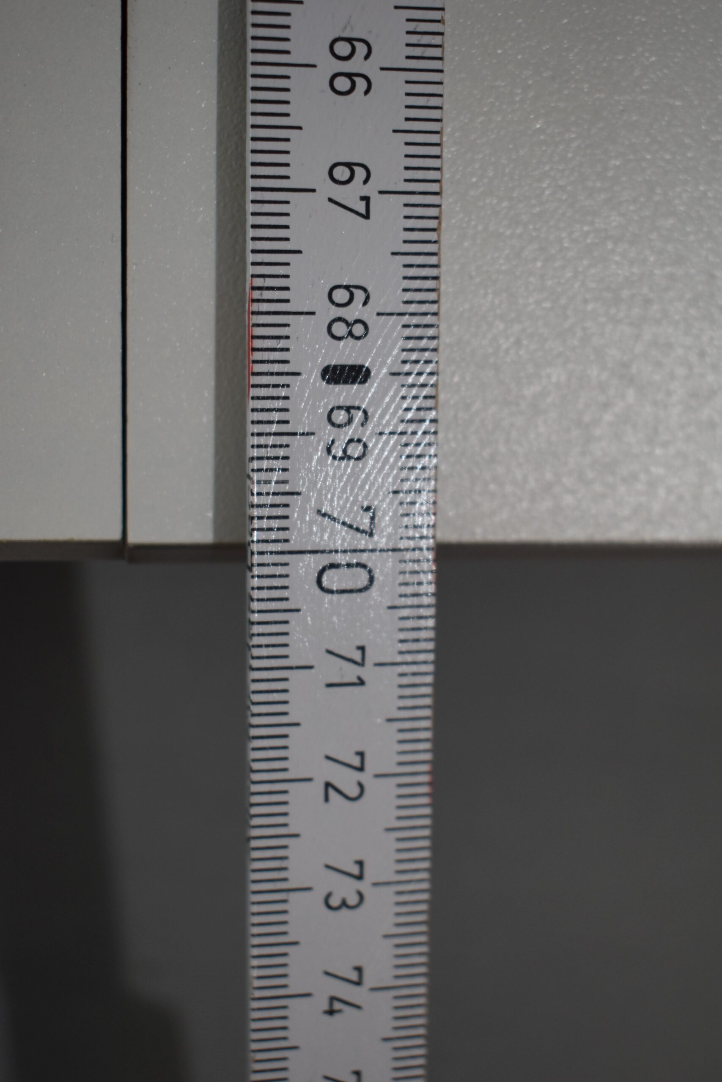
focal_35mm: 48
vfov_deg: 41.1
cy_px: 541
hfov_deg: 28.1
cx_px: 361
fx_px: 1444
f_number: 4.5
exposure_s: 1/250
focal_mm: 32
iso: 400
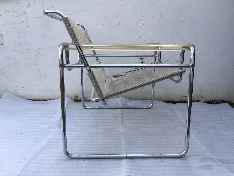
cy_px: 88
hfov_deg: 61.7
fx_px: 196
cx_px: 117
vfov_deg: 48.2
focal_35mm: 29
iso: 32
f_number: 2.2
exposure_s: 1/103
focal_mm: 4.15
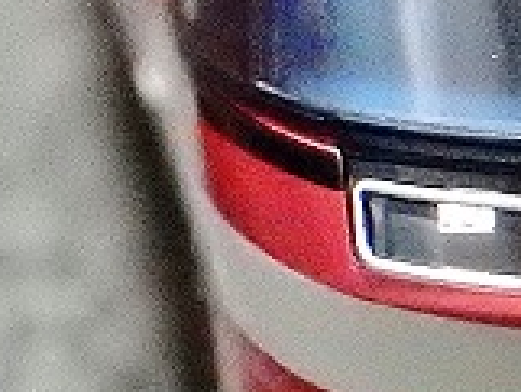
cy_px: 37
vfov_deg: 6.7
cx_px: -107
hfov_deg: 8.8
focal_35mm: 222
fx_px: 3344
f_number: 4.5
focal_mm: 9
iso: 3200
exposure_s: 1/125
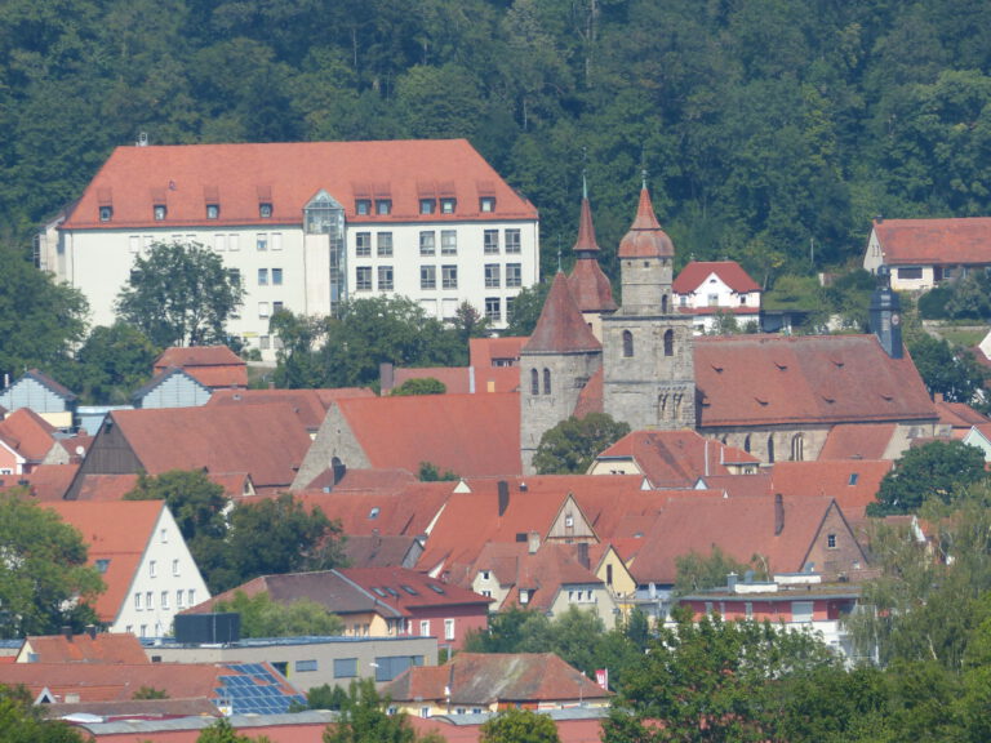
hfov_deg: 3.3
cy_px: 372
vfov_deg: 2.5
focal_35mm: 600
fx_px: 17177
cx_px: 496
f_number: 4
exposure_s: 1/1000
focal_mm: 108
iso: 100
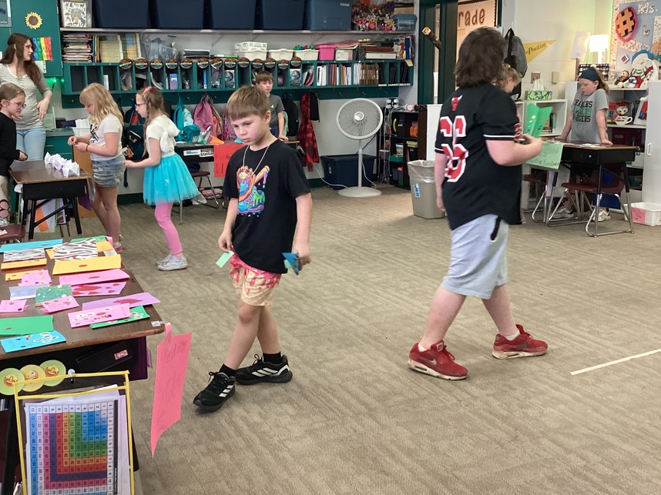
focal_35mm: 37
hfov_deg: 49.9
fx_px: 706
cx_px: 270
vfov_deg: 38.5
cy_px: 205
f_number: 2.4
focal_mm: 3.3
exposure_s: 1/60
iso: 320
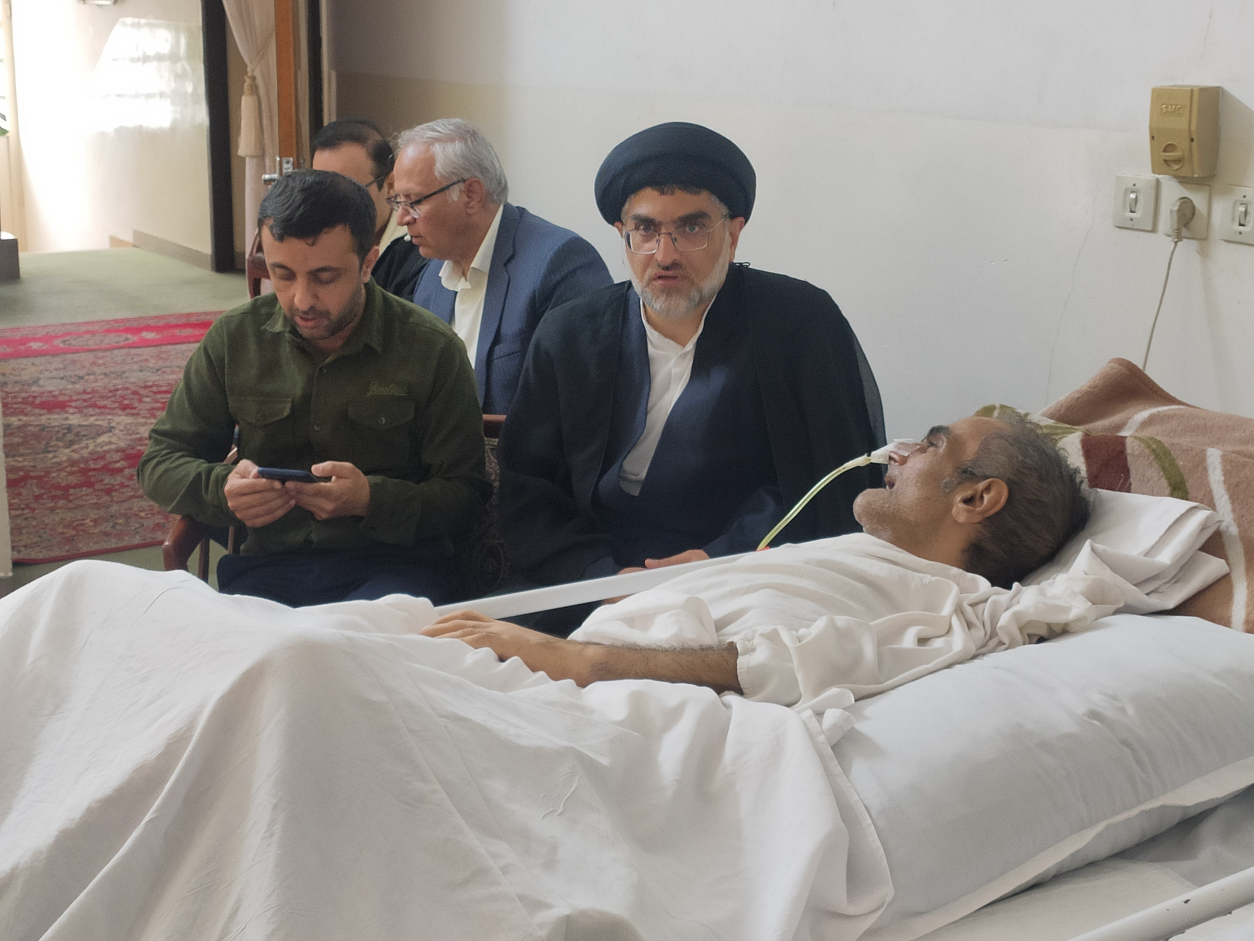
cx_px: 627
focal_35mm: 26
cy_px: 470
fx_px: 942
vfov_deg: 53.1
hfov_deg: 67.3
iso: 359
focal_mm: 4.77
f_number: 1.75
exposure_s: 1/50
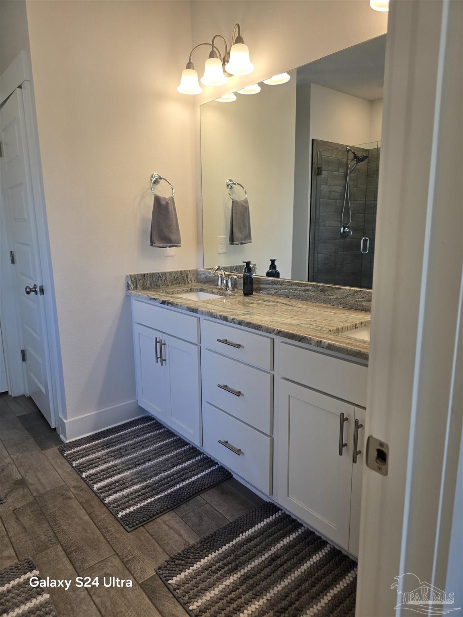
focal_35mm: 23
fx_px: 410
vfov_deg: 73.9
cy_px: 308
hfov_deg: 58.9
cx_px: 232
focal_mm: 6.3
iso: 50
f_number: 1.7
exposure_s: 1/120
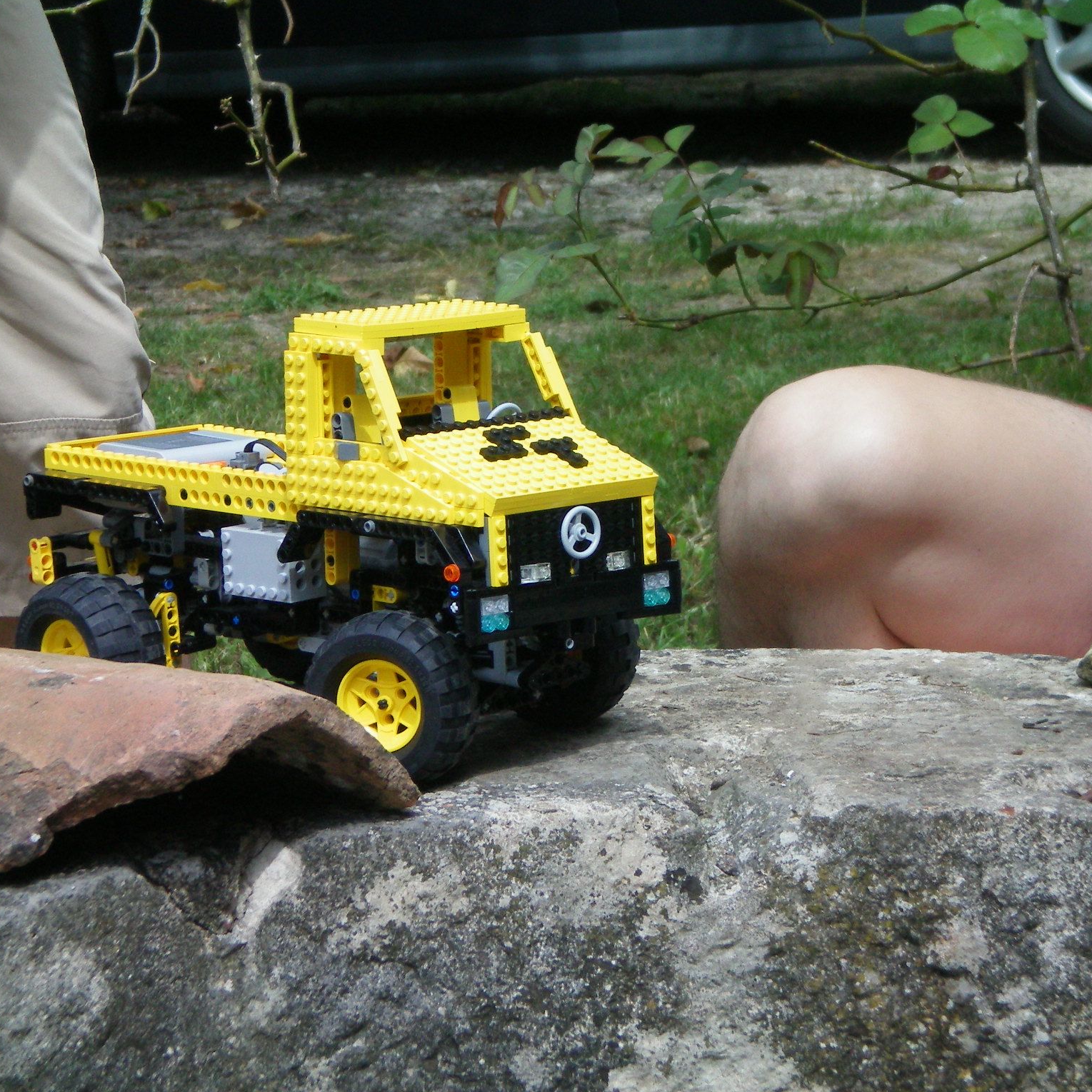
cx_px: 473
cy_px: 544
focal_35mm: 135
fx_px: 4818
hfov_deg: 12.9
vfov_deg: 12.9
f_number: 5.9
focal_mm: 18.9
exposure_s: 1/250
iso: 80
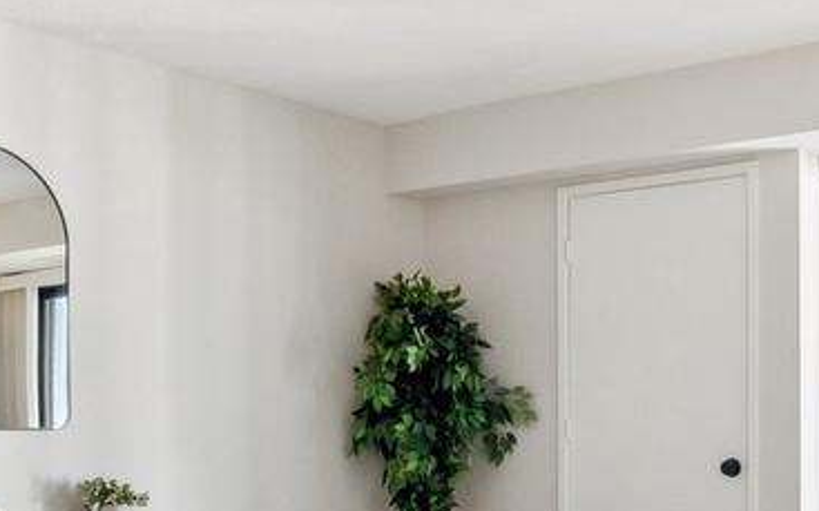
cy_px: 456
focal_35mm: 56
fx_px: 1249
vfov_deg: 22.6
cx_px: 509
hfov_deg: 36.1
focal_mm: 14
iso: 640
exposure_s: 1/80
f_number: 7.1
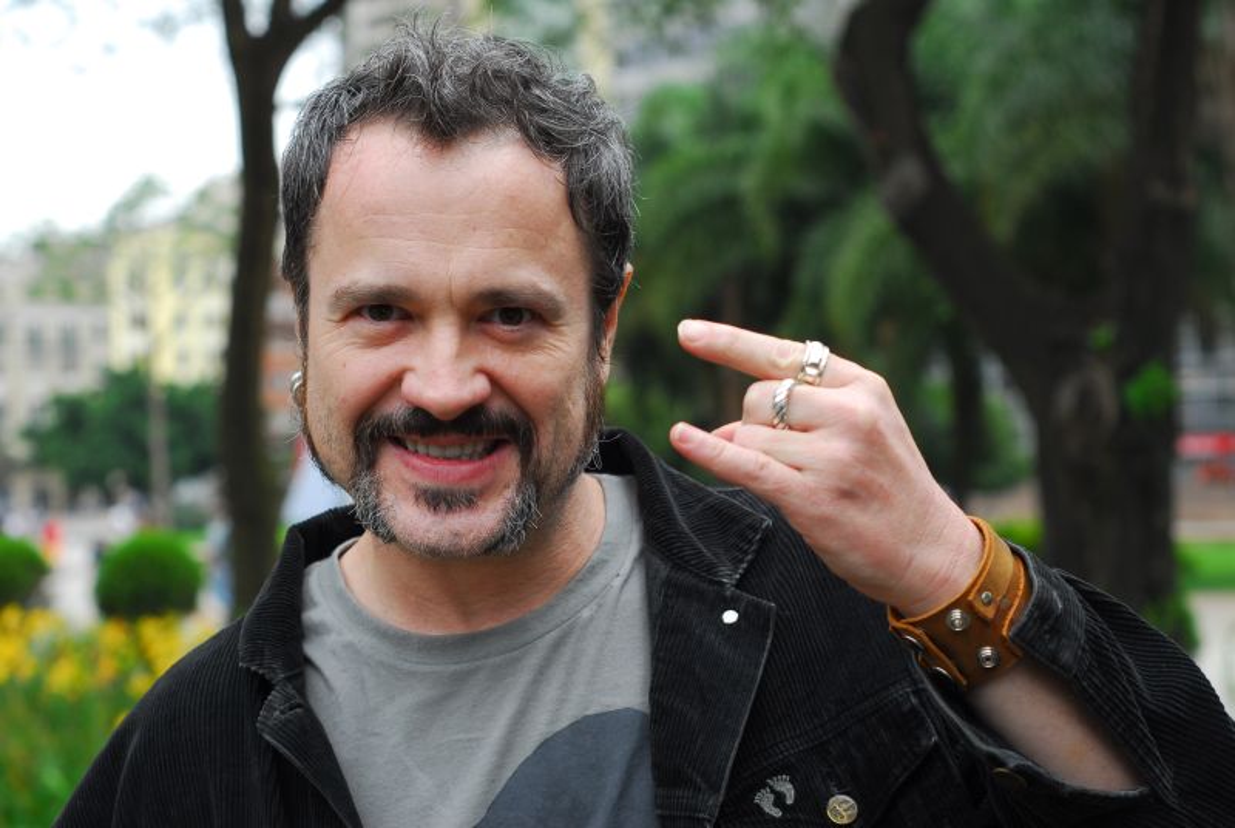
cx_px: 618
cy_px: 414
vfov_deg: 18.2
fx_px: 2577
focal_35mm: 75
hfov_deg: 27.0
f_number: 4.5
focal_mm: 50
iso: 200
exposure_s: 1/160
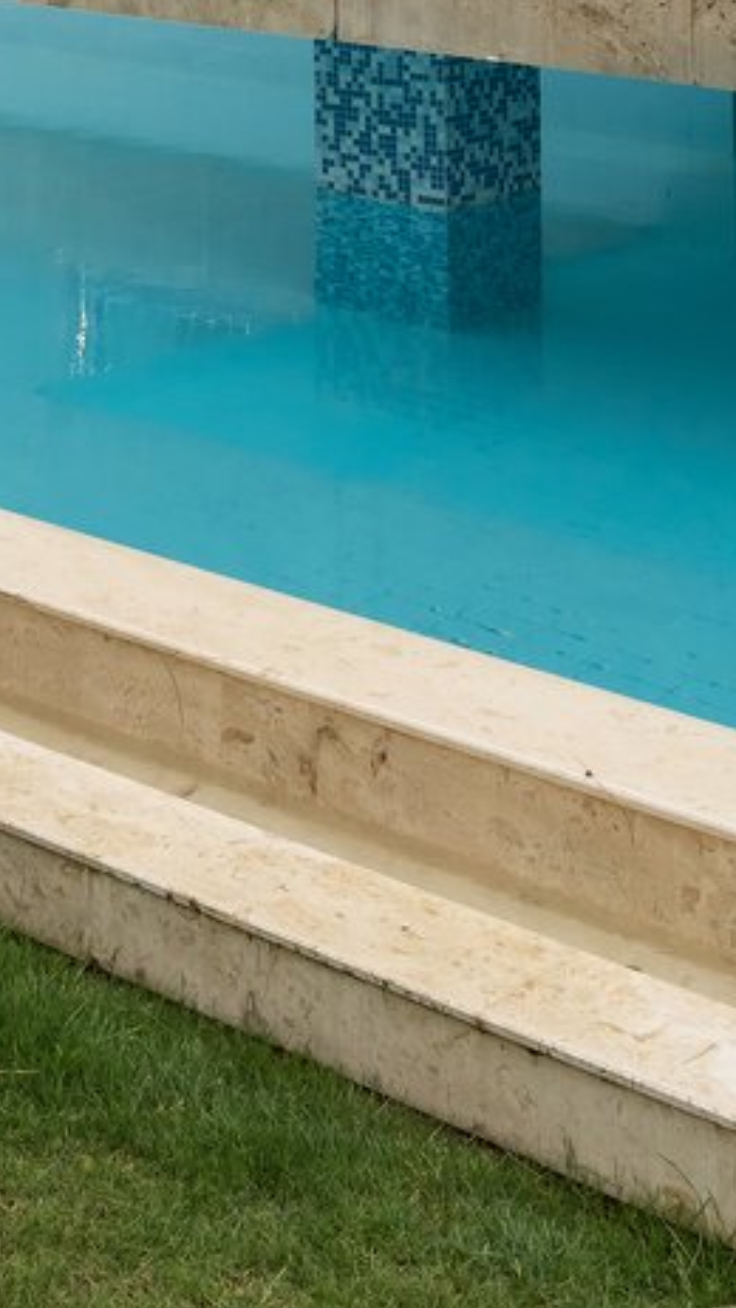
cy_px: -429
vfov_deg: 23.5
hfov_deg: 15.0
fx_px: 2740
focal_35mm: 79
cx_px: -28
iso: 400
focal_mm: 17
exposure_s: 1/80
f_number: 11
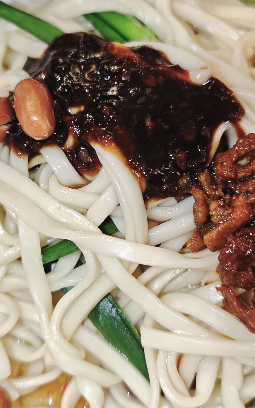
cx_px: 118
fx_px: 456
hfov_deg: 31.2
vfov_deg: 48.0
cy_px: 167
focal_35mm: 41
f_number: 1.62
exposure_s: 1/100
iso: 100
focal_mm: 6.55
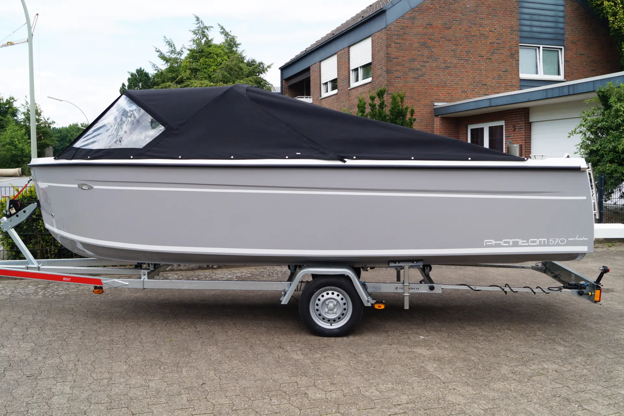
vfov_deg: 39.9
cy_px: 208
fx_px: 572
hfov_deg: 57.2
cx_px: 312
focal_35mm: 33
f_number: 8
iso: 100
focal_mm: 22
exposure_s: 1/125
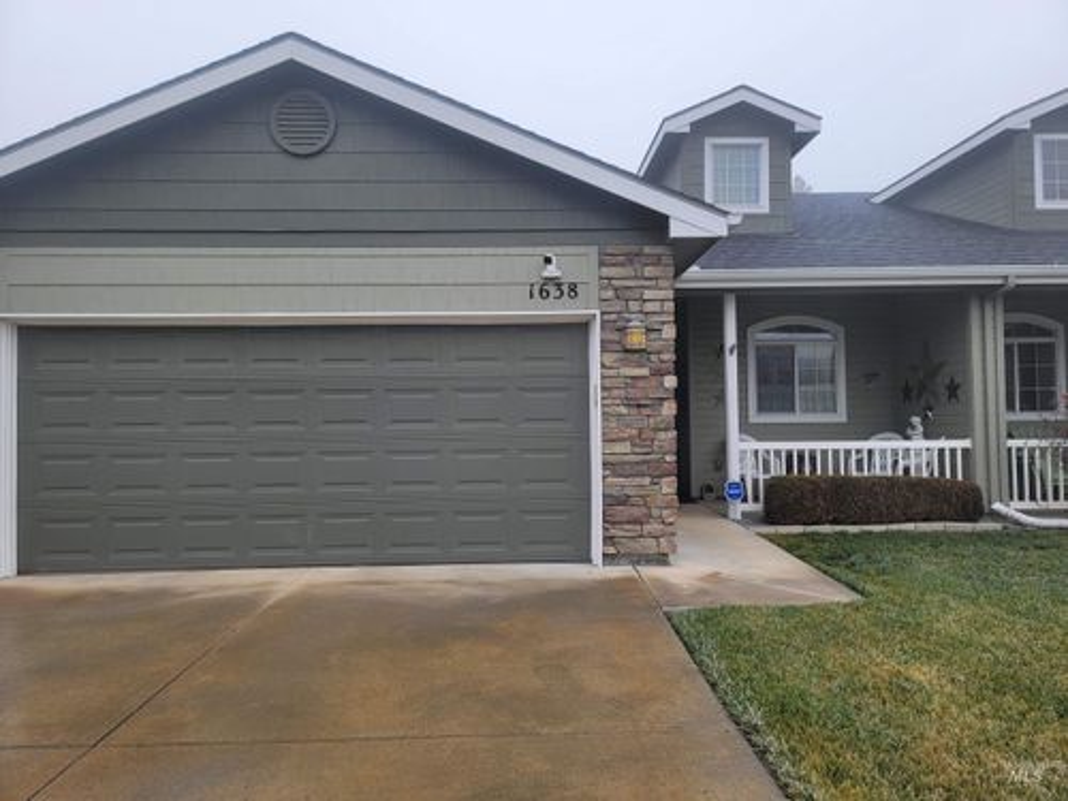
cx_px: 534
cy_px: 400
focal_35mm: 24
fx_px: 740
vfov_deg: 56.8
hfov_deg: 71.6
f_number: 1.8
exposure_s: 1/202
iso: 16
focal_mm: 6.7
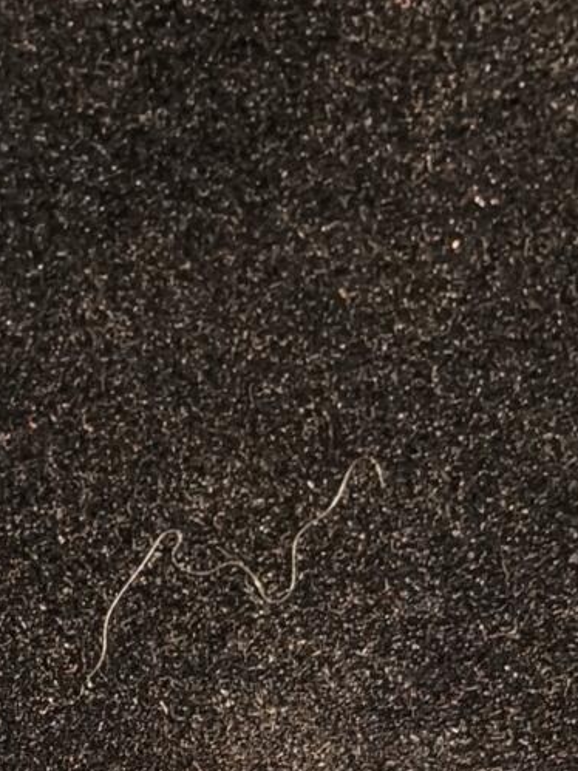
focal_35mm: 83
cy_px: 1231
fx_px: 1849
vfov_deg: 19.7
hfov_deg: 17.7
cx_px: 187
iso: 200
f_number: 2
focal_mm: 2.32
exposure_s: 1/50
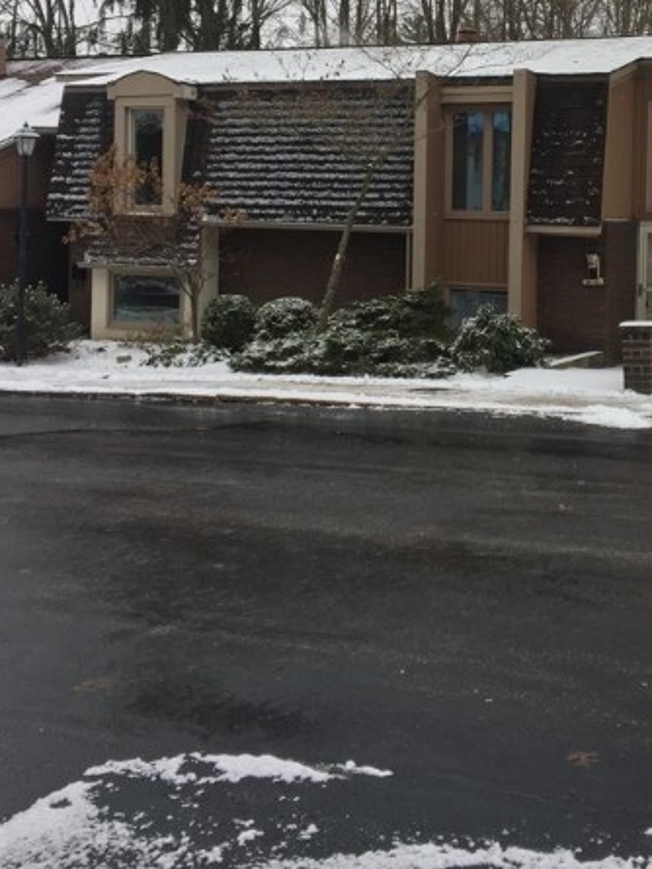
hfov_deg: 28.8
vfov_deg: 37.2
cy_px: 213
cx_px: 476
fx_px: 1255
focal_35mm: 50
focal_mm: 4.15
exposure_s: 1/120
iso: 40
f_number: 2.2
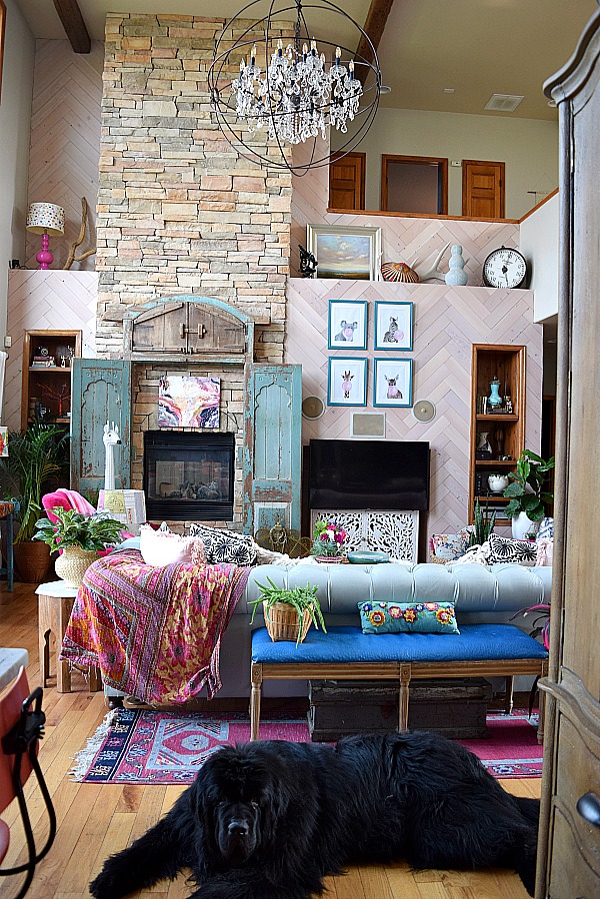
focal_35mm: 27
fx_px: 675
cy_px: 450
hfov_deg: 47.9
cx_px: 300
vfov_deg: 67.4
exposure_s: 1/80
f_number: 4.5
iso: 400
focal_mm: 18
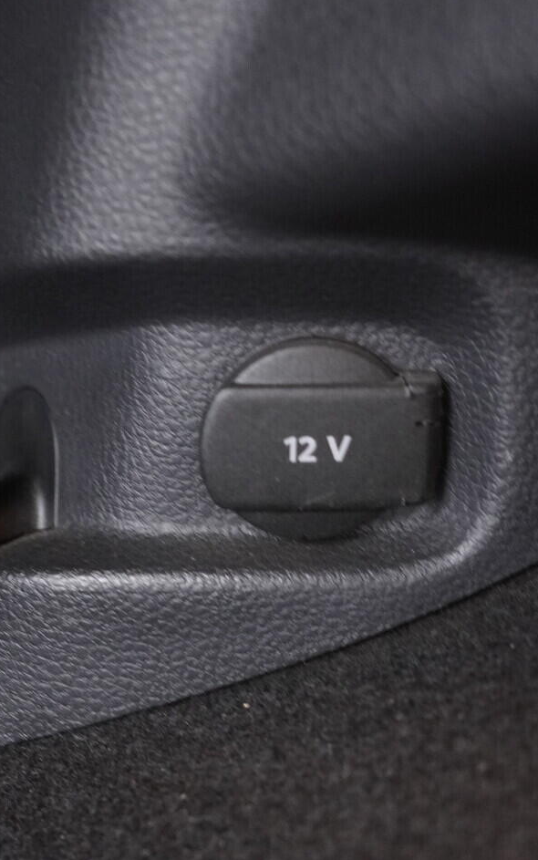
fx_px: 1313
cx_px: 253
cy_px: 427
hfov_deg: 23.2
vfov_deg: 36.3
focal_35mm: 56
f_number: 2.8
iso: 2500
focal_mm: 24
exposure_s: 1/40
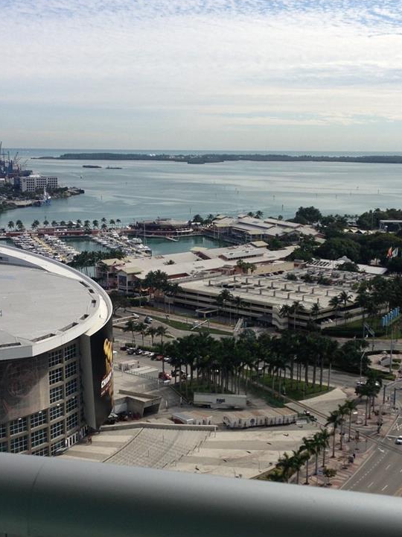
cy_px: 313
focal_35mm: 55
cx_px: 200
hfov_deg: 26.6
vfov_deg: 34.9
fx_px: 852
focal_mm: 4.12
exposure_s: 1/2463
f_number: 2.4
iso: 50
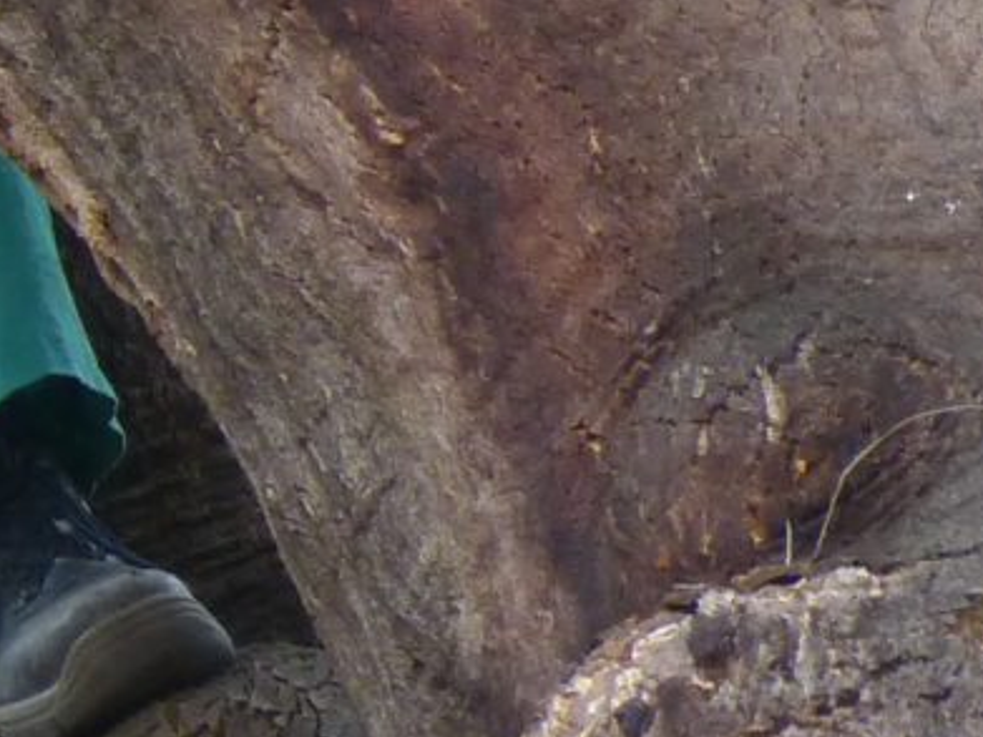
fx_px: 10050
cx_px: -1715
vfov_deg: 4.1
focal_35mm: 354
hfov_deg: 5.3
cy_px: -890
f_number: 3.2
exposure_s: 1/60
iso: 160
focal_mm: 9.7
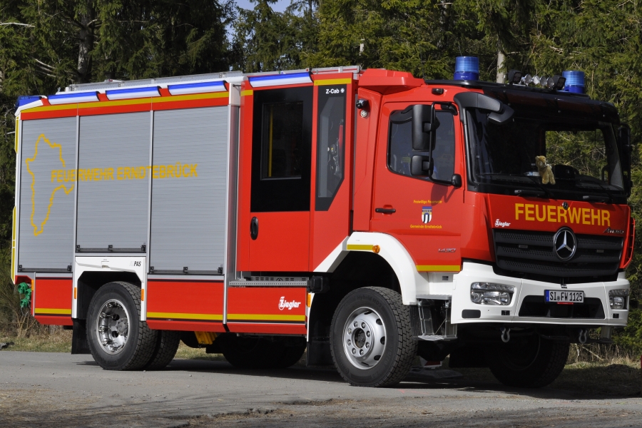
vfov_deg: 13.0
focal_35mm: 105
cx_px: 321
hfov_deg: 19.5
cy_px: 214
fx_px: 1872
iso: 500
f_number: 10
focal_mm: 70
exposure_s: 1/1600
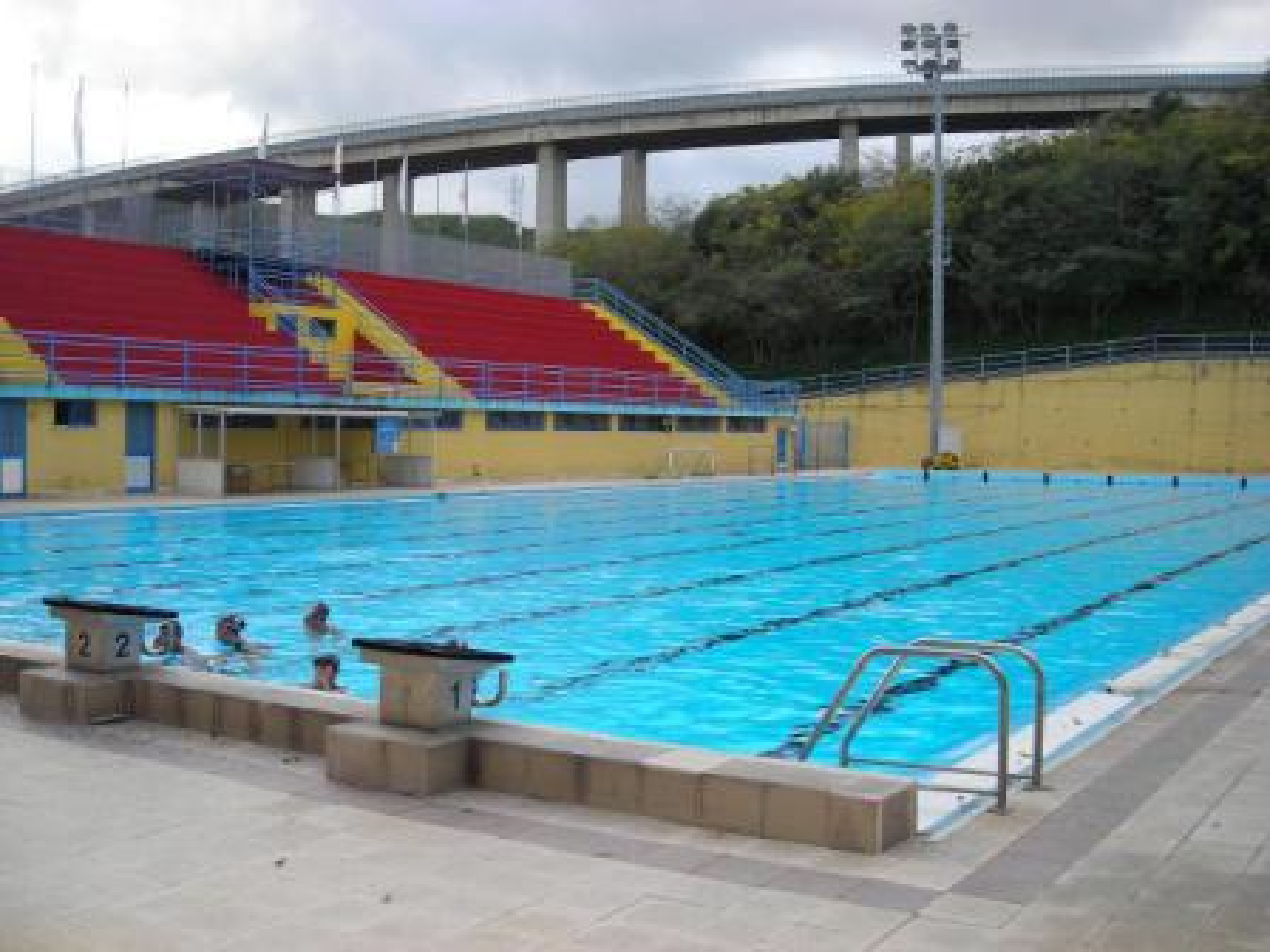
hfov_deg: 49.0
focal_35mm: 38
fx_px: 1394
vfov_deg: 37.7
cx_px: 635
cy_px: 476
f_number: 3.2
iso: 50
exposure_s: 1/100
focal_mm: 6.3
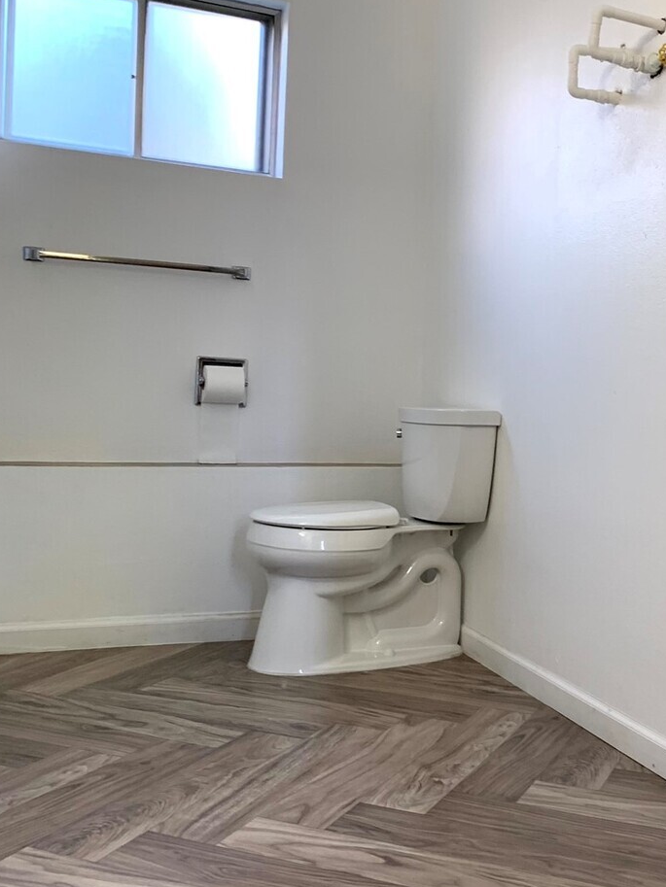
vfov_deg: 45.8
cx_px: 496
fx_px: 1052
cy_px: 425
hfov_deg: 34.4
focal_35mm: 41
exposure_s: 1/60
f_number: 1.8
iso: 80
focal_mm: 4.25
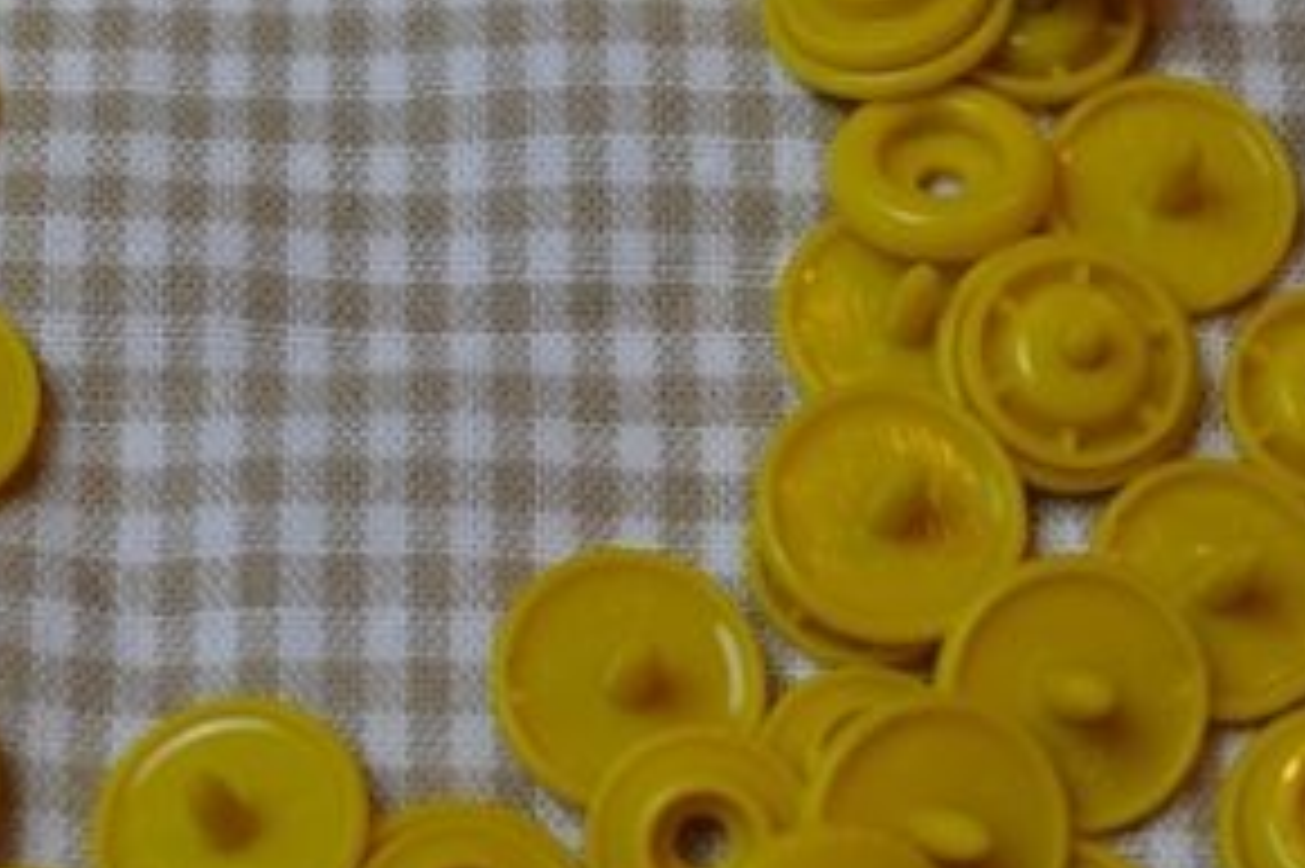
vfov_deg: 13.2
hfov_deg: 19.7
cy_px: 398
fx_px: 3745
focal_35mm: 103
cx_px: 477
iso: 400
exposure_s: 1/125
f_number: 5.6
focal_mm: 25
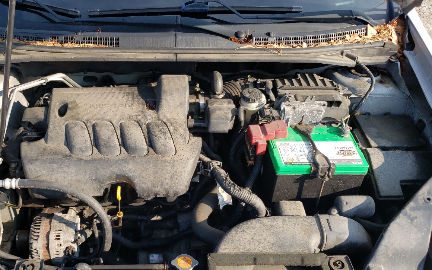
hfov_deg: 51.1
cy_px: 160
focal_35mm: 38
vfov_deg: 33.5
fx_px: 447
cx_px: 167
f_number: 1.5
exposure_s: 1/909
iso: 50
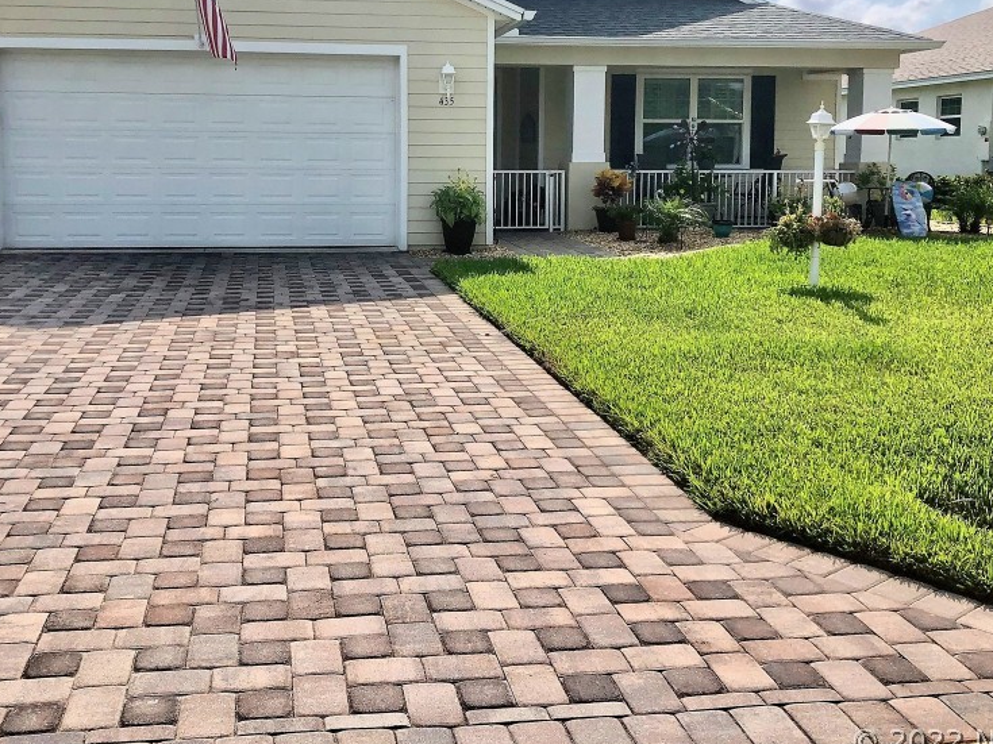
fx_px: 1119
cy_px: 244
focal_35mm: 39
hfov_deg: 47.7
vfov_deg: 36.4
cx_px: 411
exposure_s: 1/3247
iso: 20
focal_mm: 3.99
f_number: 1.8
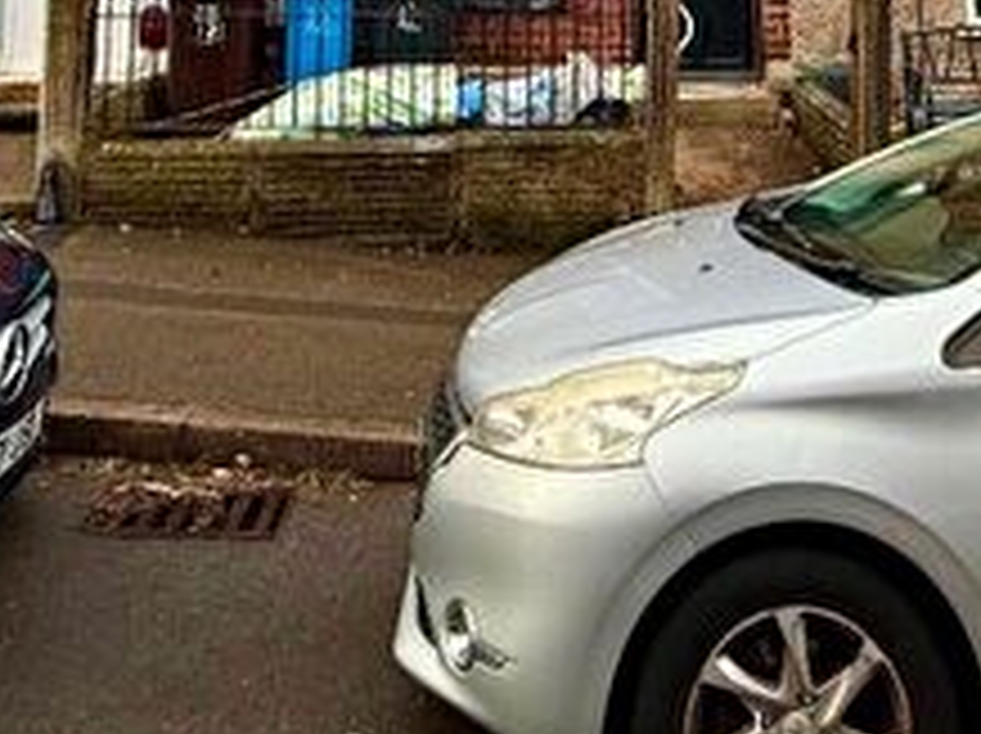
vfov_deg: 26.4
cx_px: 616
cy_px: -263
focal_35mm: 45
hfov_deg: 41.8
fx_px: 1274
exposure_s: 1/393
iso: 64
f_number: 2.2
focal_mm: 2.22
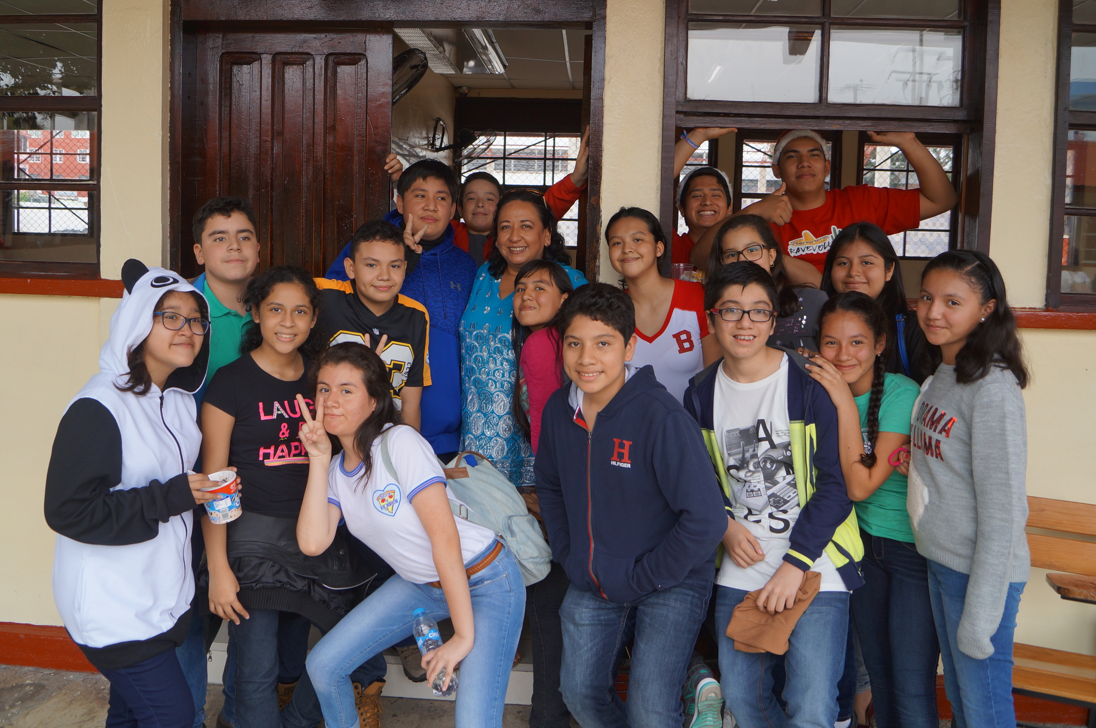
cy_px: 313
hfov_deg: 60.3
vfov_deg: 42.1
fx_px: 943
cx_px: 531
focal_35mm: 31
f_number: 4
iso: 100
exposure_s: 1/160
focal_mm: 18
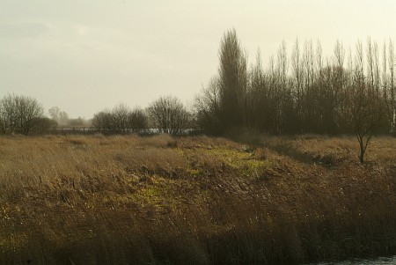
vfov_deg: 11.7
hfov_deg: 17.5
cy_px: 132
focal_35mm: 117
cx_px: 198
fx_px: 1288
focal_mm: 78
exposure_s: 1/750
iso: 400
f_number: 8
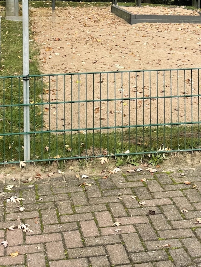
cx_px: 111
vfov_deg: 24.4
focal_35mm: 75
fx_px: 580
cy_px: -20
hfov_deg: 19.6
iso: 32
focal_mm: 4.2
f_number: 1.6
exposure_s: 1/553
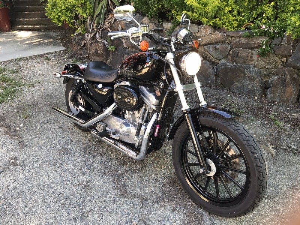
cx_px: 150
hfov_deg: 63.4
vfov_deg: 49.7
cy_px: 112
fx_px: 243
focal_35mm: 28
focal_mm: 3.99
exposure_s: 1/100
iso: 32
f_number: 1.8
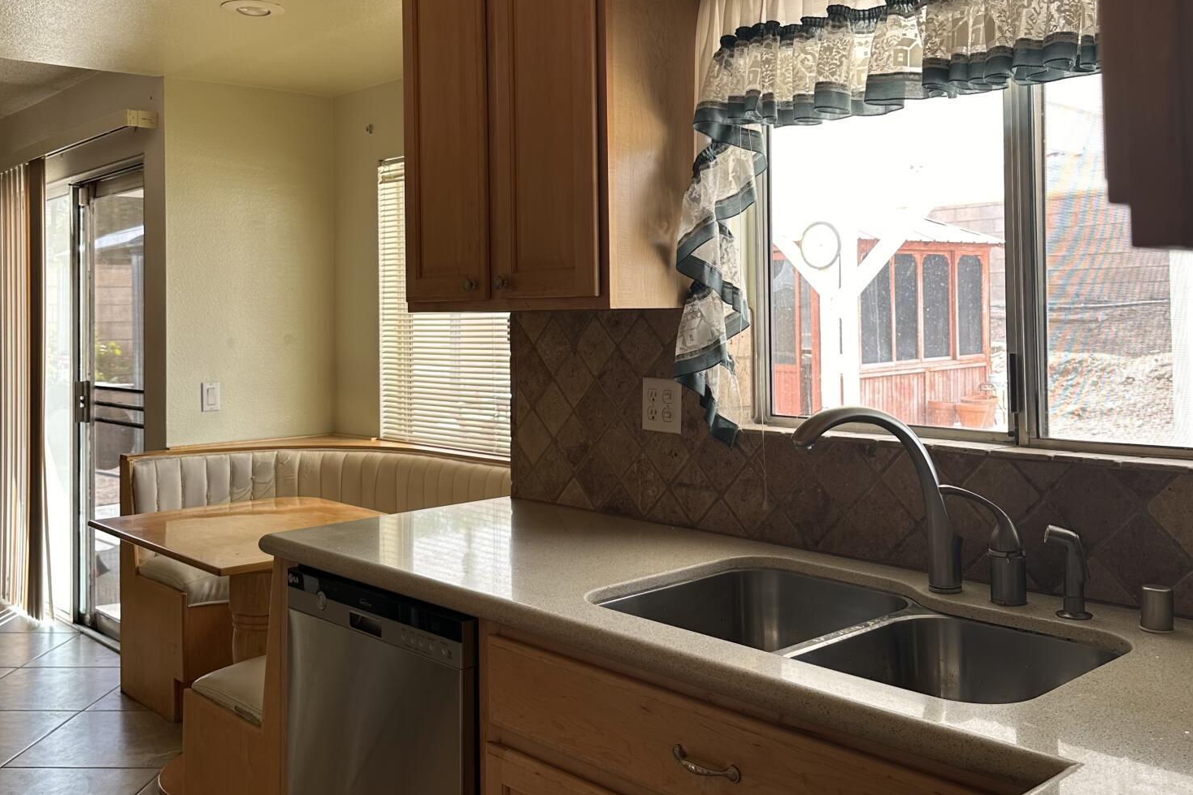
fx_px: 1127
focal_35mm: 34
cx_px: 595
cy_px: 299
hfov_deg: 55.8
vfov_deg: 38.6
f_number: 1.78
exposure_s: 1/121
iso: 64
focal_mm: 6.86
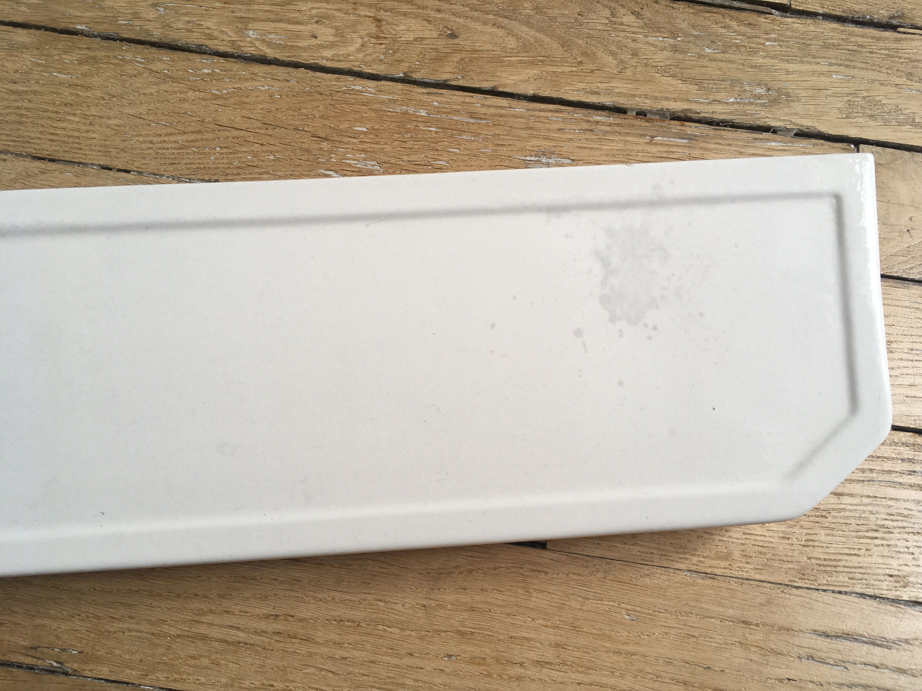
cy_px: 346
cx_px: 461
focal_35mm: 29
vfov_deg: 48.2
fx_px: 772
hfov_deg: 61.7
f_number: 2.2
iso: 25
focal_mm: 4.15
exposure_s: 1/50
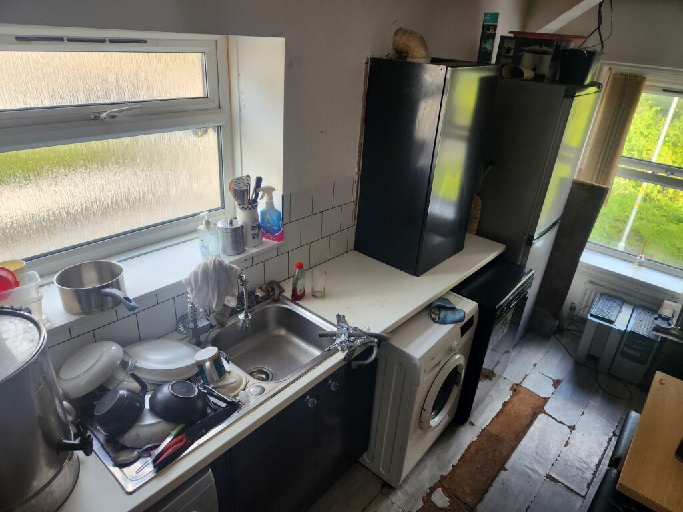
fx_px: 454
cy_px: 256
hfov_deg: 73.9
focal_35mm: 23
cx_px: 342
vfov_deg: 58.9
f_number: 1.8
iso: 160
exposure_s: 1/180
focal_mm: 5.4
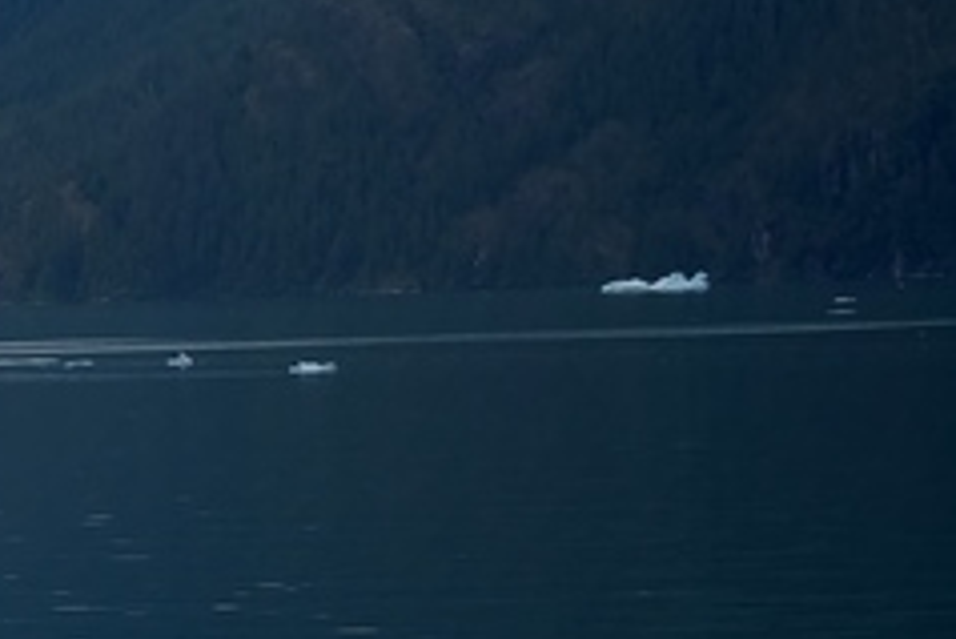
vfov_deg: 3.7
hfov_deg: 5.3
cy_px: -169
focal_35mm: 376
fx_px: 9991
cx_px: -1474
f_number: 9
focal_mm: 70
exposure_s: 1/320
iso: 100
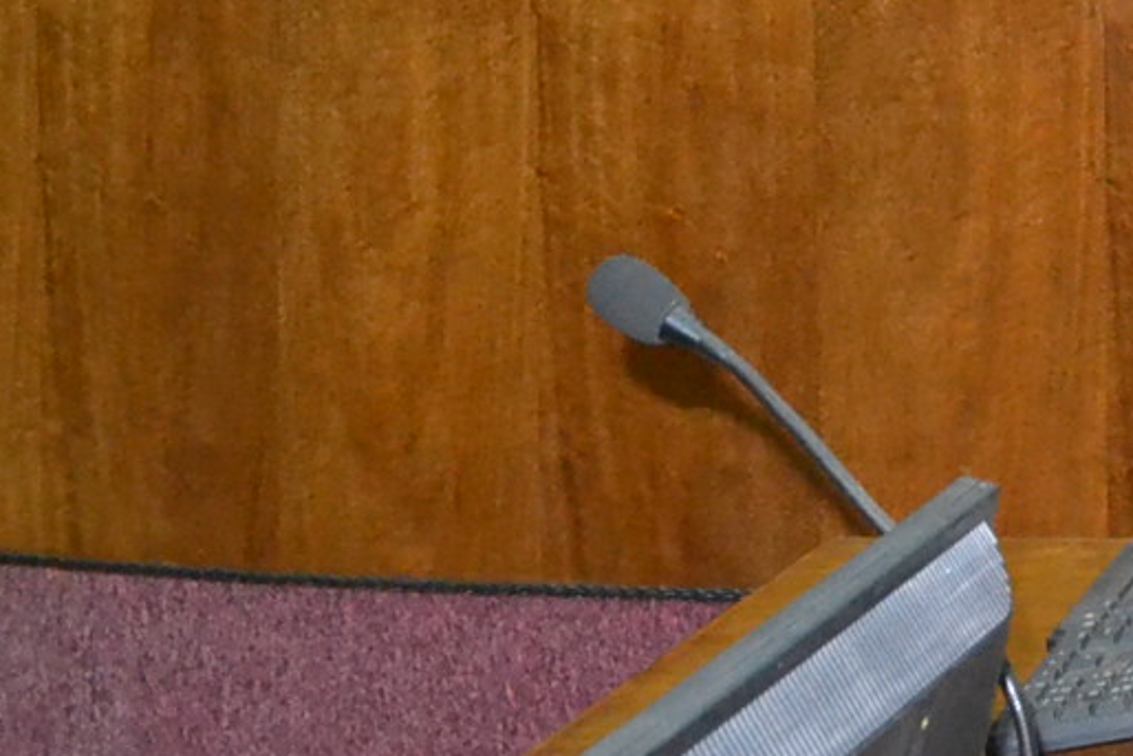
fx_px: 3809
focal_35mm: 121
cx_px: 2259
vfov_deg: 10.5
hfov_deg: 14.2
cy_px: -685
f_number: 7.1
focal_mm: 18
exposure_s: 1/60
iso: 3200
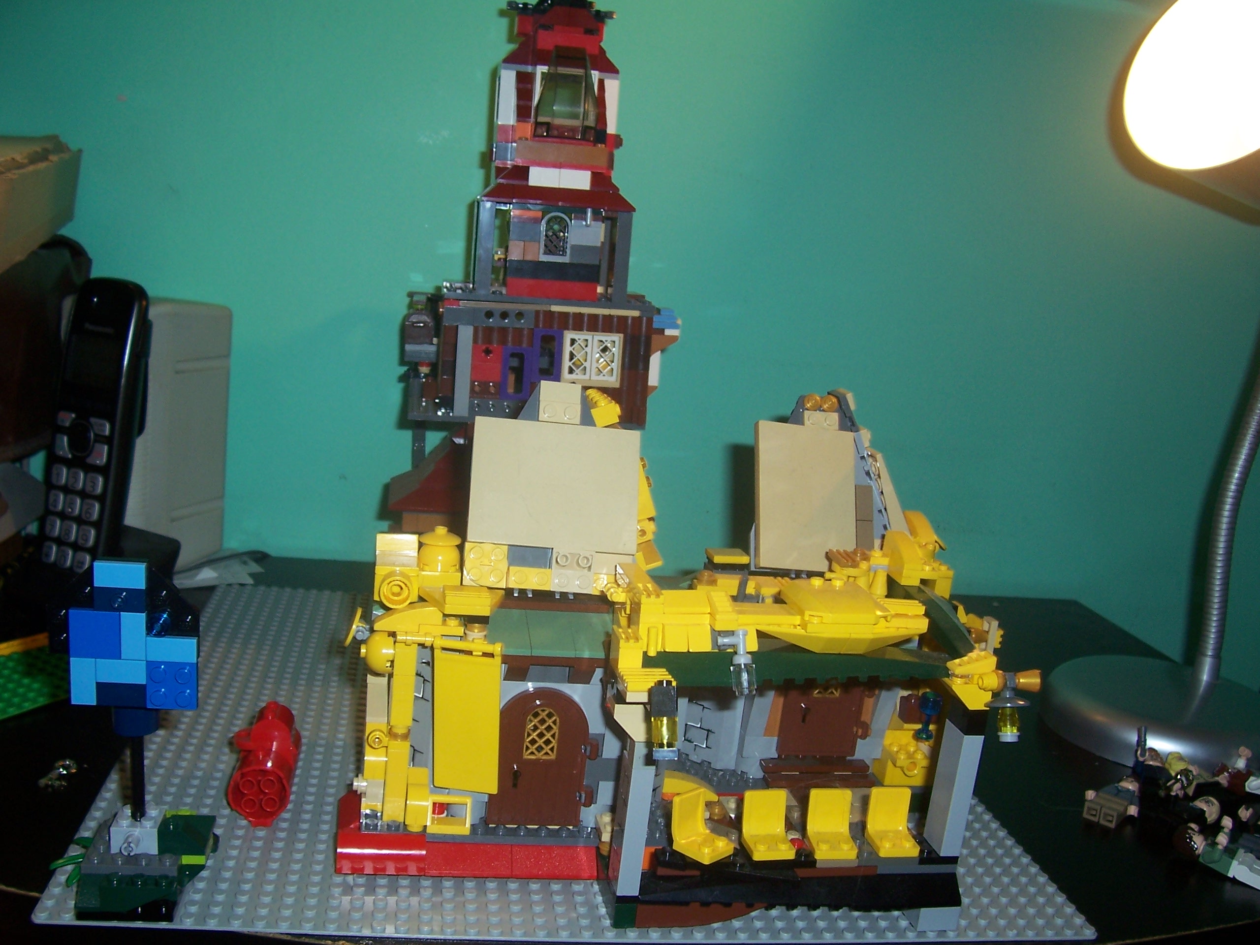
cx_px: 630
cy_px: 472
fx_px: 1238
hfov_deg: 54.0
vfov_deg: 41.8
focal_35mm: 34
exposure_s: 1/60
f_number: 2.7
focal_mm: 5.6
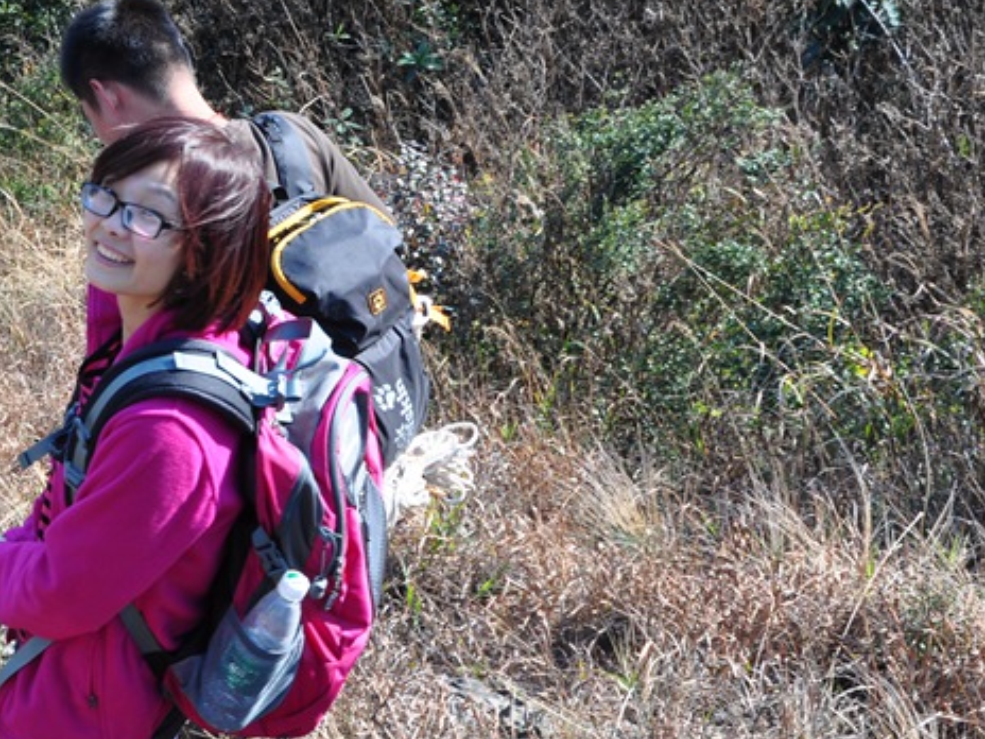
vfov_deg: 13.7
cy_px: 293
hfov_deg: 17.7
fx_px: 3073
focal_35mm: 108
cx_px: -17
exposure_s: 1/80
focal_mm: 34
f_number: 10
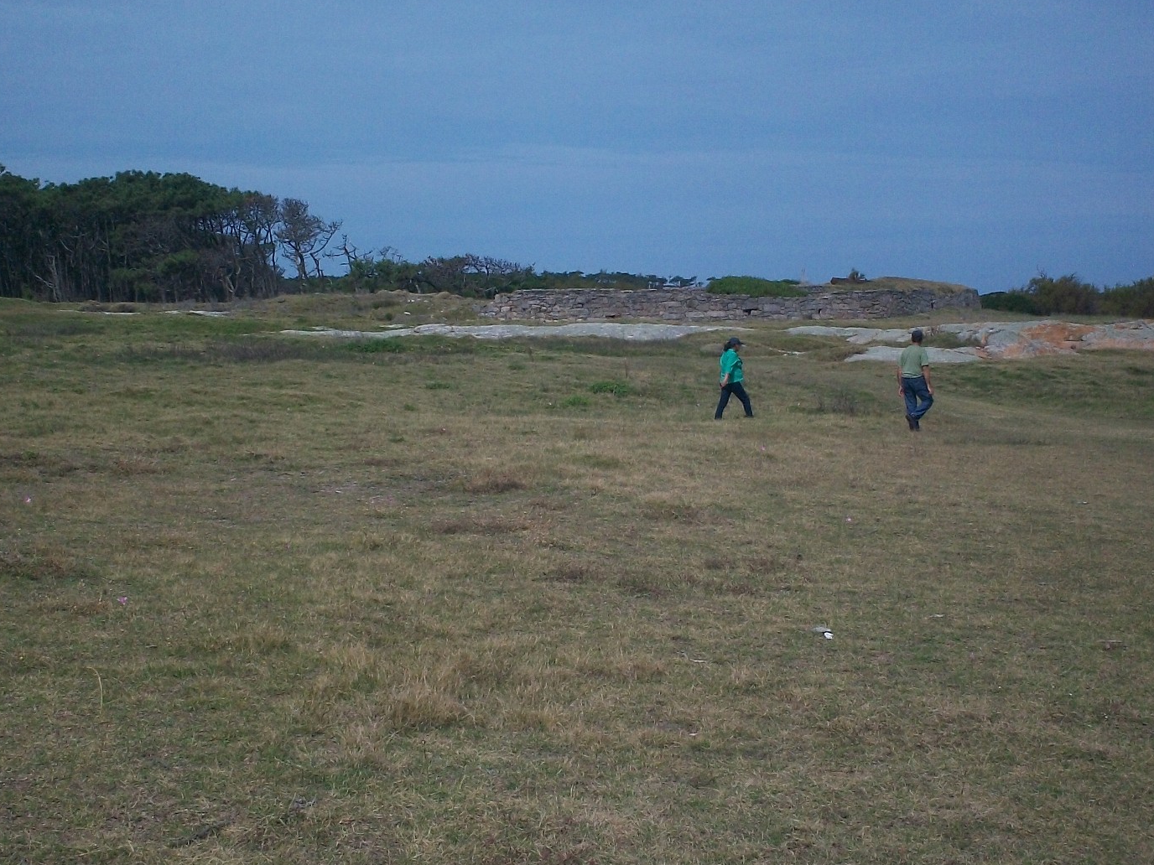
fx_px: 1834
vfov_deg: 26.6
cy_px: 401
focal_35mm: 55
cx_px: 582
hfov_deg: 34.9
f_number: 4.5
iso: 80
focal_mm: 6.3
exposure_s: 1/1401
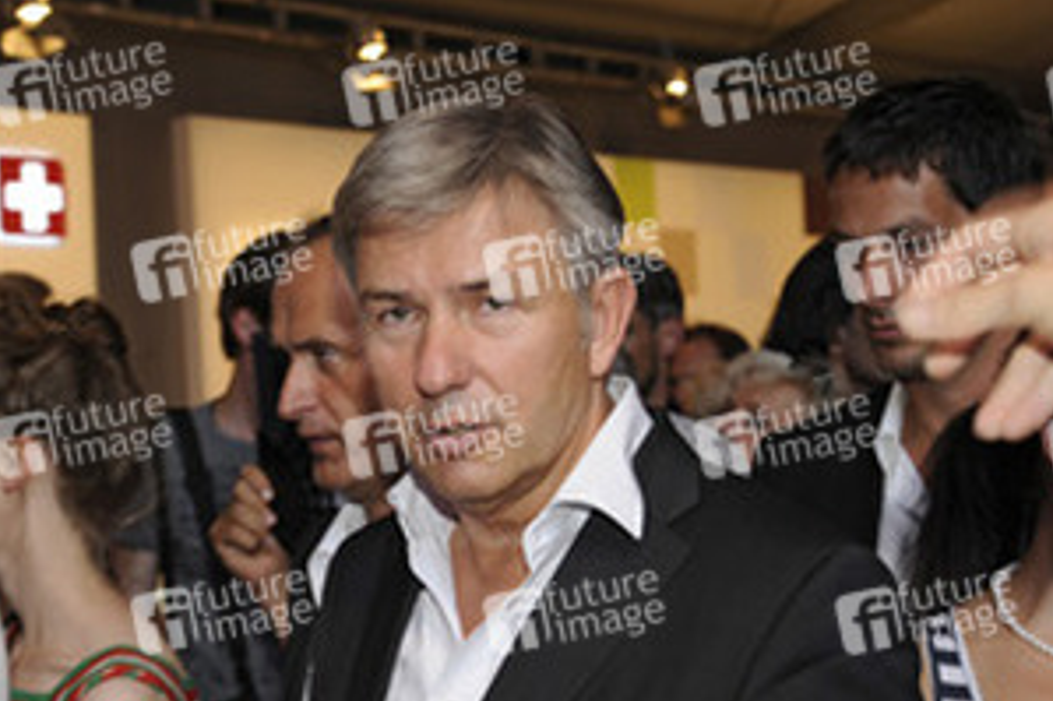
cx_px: 481
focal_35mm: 83
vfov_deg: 16.4
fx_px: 2426
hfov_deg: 24.5
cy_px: 525
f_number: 5.6
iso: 320
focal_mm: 55
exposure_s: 1/60
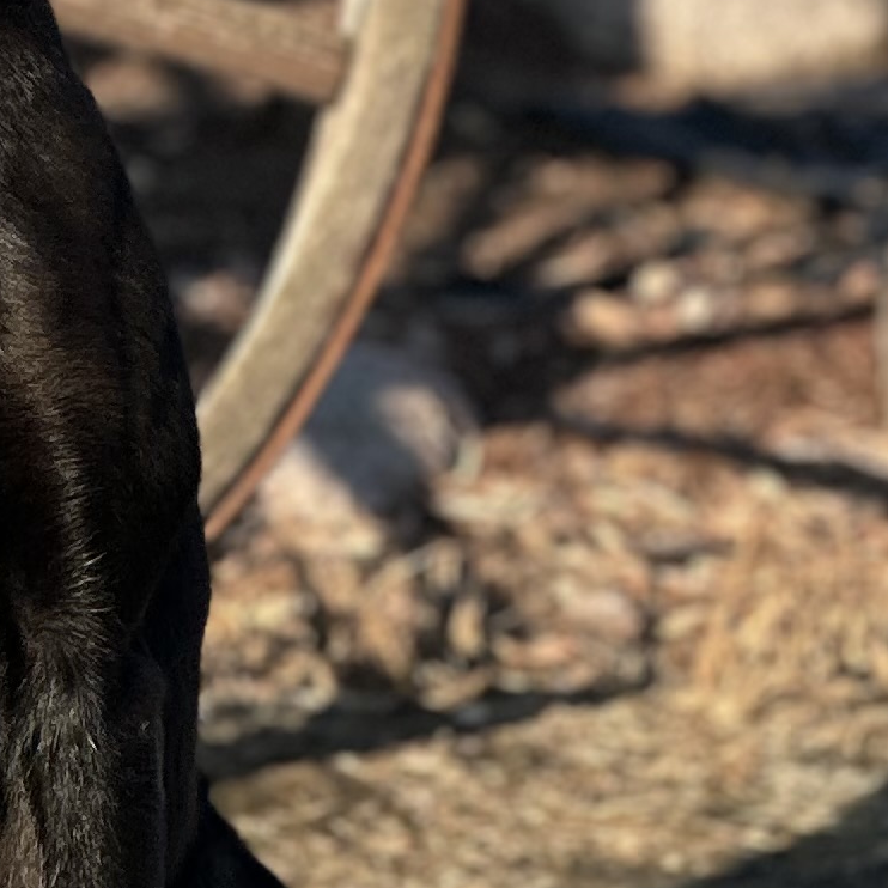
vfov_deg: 4.7
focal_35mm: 370
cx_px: -463
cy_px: -703
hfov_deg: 4.7
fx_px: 10738
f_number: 2.8
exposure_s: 1/585
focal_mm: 9
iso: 32
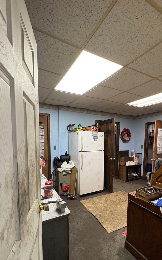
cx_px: 87
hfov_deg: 64.9
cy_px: 151
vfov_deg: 90.3
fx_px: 127
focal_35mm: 18
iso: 160
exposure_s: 1/60
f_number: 2.2
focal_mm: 2.22
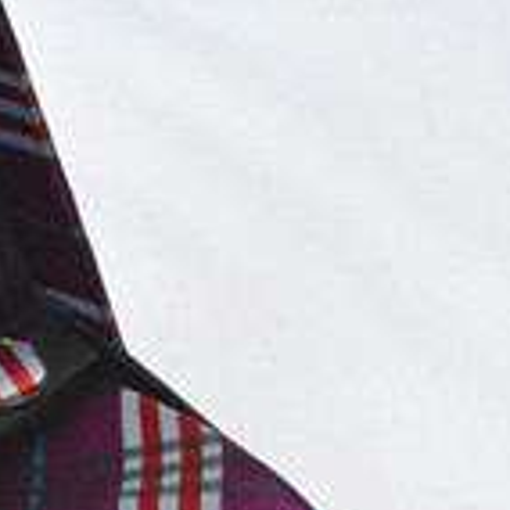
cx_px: 83
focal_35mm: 250
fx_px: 4167
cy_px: 528
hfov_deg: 7.0
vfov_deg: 7.0
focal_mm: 56
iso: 6400
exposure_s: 1/250
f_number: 29
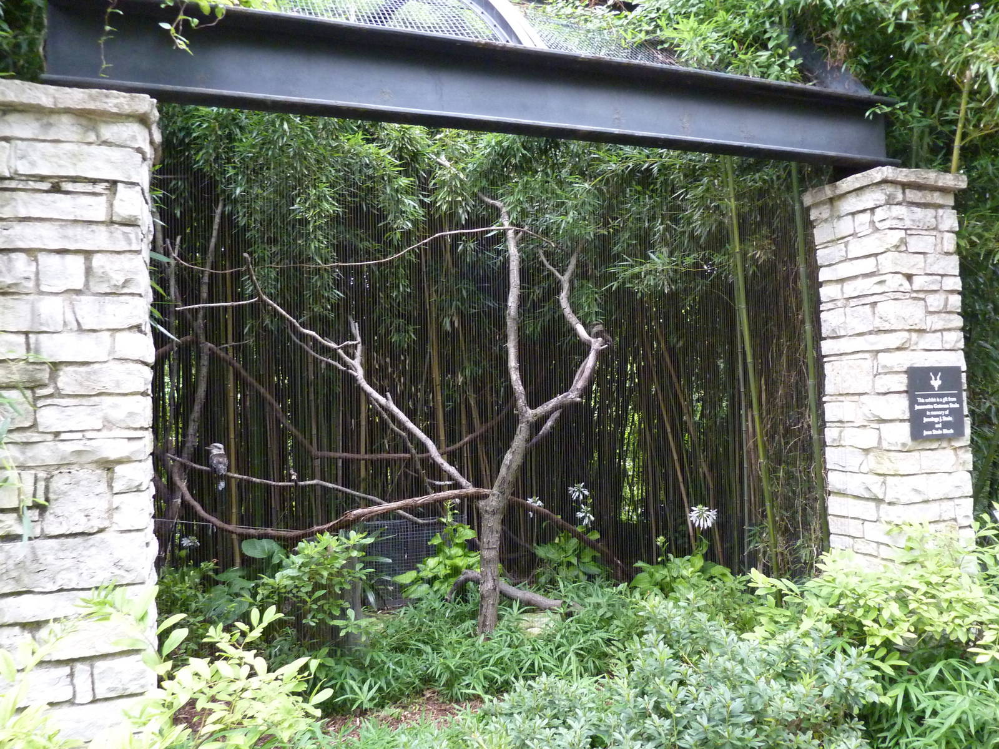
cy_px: 374
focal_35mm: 25
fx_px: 721
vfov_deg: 54.9
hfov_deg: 69.4
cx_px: 500
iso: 400
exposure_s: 1/30
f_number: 3.3
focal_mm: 4.1
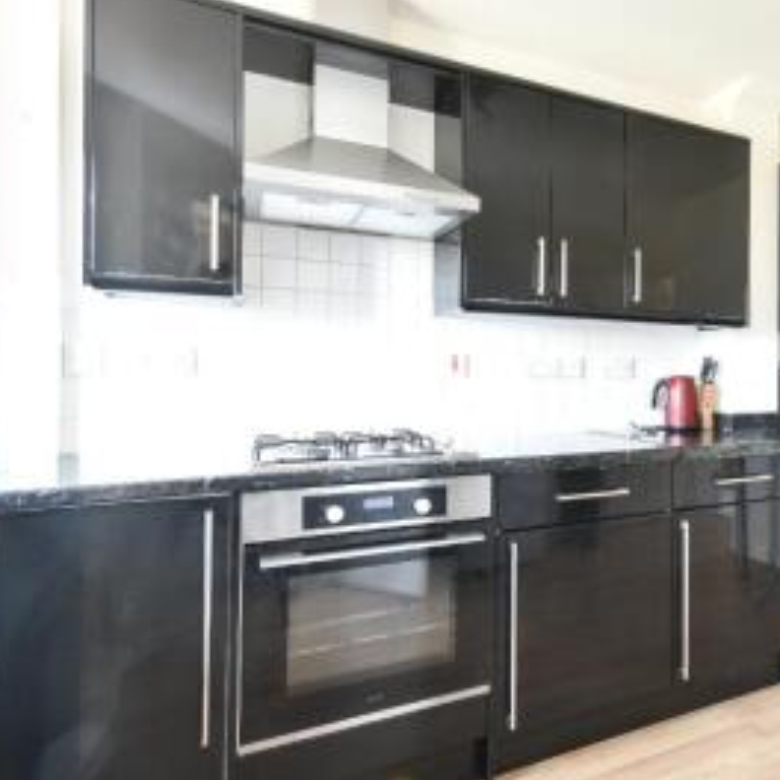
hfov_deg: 63.9
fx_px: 586
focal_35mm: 23
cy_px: 374
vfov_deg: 67.2
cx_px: 570
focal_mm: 10
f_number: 9
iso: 200
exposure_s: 2.5
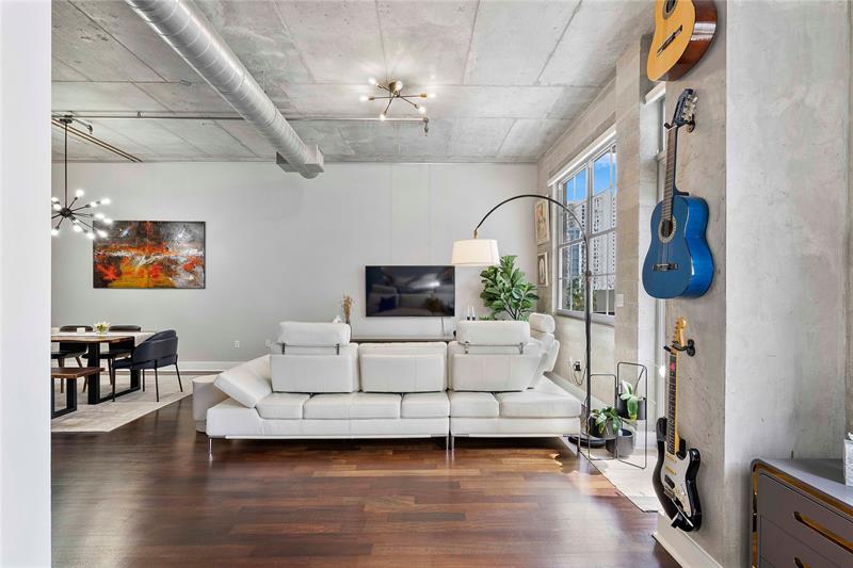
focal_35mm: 16
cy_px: 284
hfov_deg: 96.7
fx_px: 379
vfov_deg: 73.7
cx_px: 426
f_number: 11
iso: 160
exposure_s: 1/25
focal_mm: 16
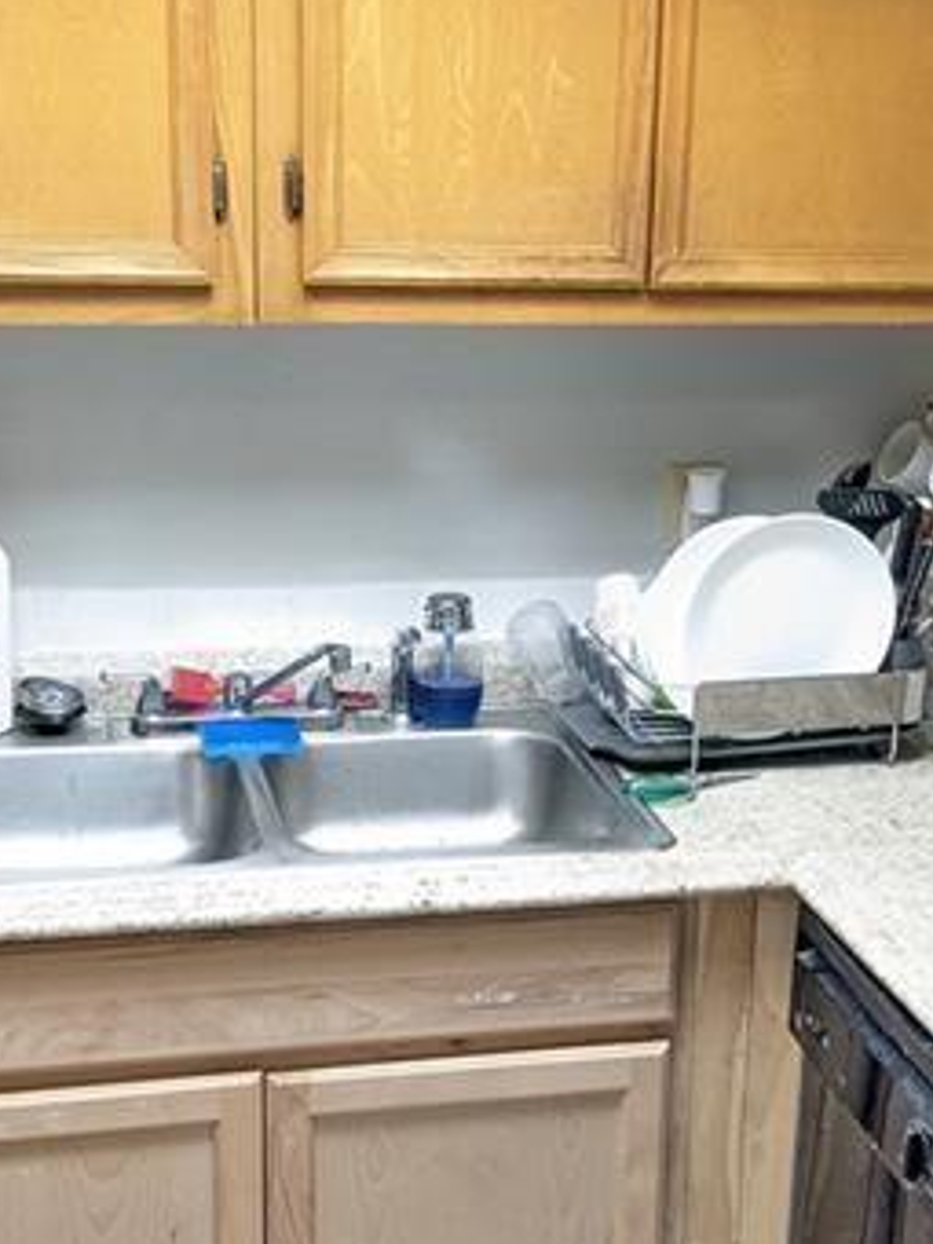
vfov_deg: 31.7
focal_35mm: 61
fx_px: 2192
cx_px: 585
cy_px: 681
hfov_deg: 24.0
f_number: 1.73
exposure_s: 1/40
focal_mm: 4.38
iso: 408
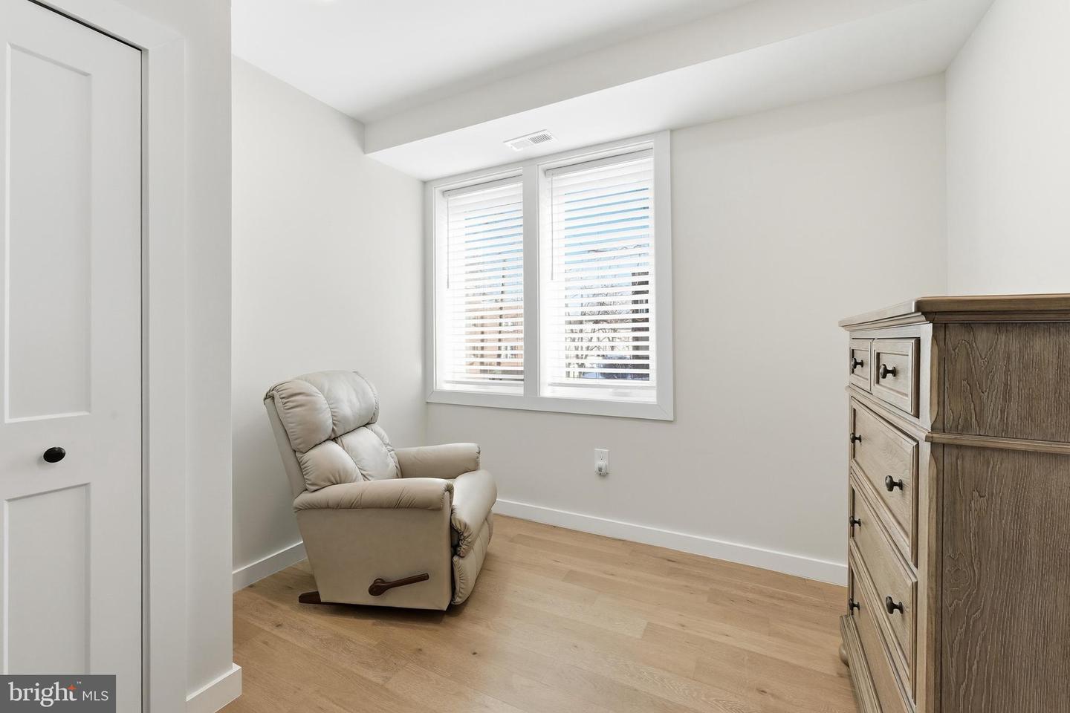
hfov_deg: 104.3
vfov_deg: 81.2
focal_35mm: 14
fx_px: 416
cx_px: 535
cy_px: 356
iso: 400
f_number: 11
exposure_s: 1/800
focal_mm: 14
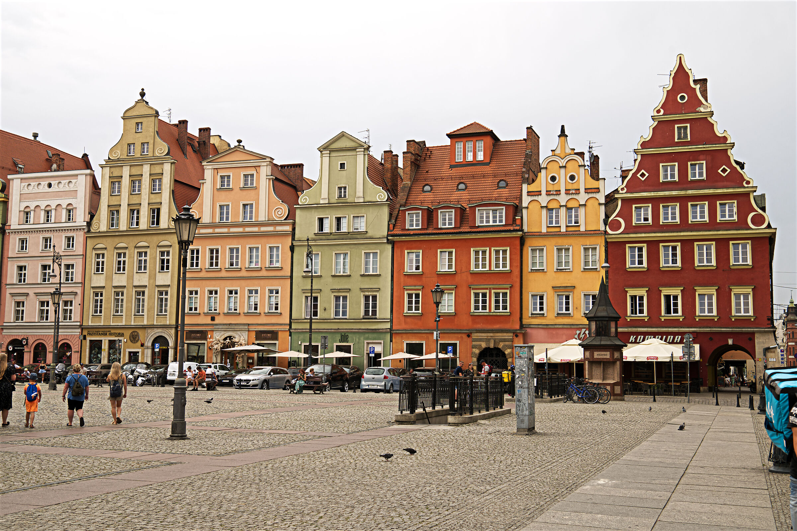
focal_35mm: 40
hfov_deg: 48.5
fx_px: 885
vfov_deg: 33.4
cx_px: 398
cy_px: 266
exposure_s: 1/320
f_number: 8
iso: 250
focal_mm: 40
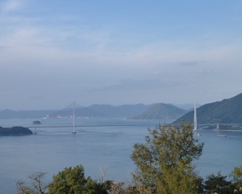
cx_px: 90
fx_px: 415
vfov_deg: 26.2
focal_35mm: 58
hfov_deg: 32.3
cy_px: 111
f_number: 4
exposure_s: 1/640
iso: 160
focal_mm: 8
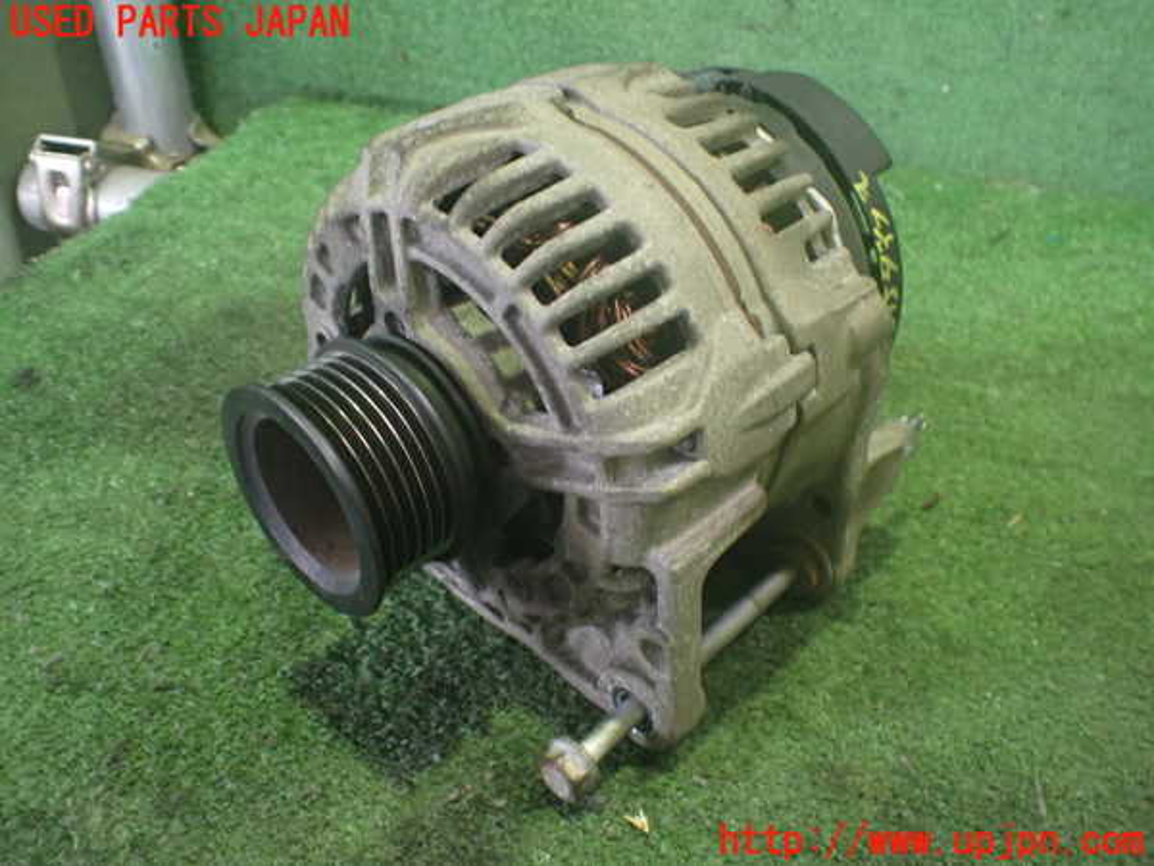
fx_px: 1000
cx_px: 577
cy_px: 433
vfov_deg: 46.8
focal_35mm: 30
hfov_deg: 60.0
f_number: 2.3
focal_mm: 5.4
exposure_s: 1/30
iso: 800
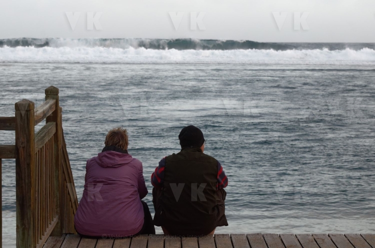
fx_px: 1091
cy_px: 124
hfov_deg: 19.5
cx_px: 188
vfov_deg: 13.0
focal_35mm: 105
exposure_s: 1/250
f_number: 8
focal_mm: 70
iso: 400
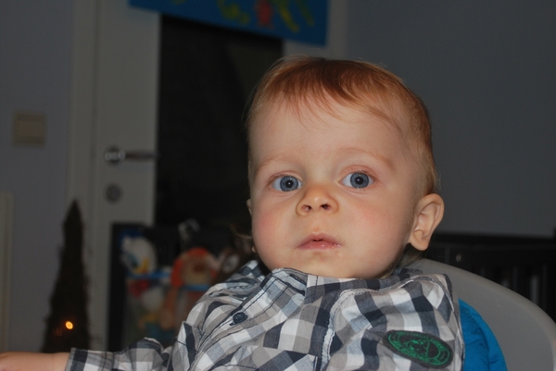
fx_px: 835
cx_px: 278
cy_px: 186
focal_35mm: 54
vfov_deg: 25.1
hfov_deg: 36.8
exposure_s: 1/60
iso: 200
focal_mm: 36
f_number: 5.3
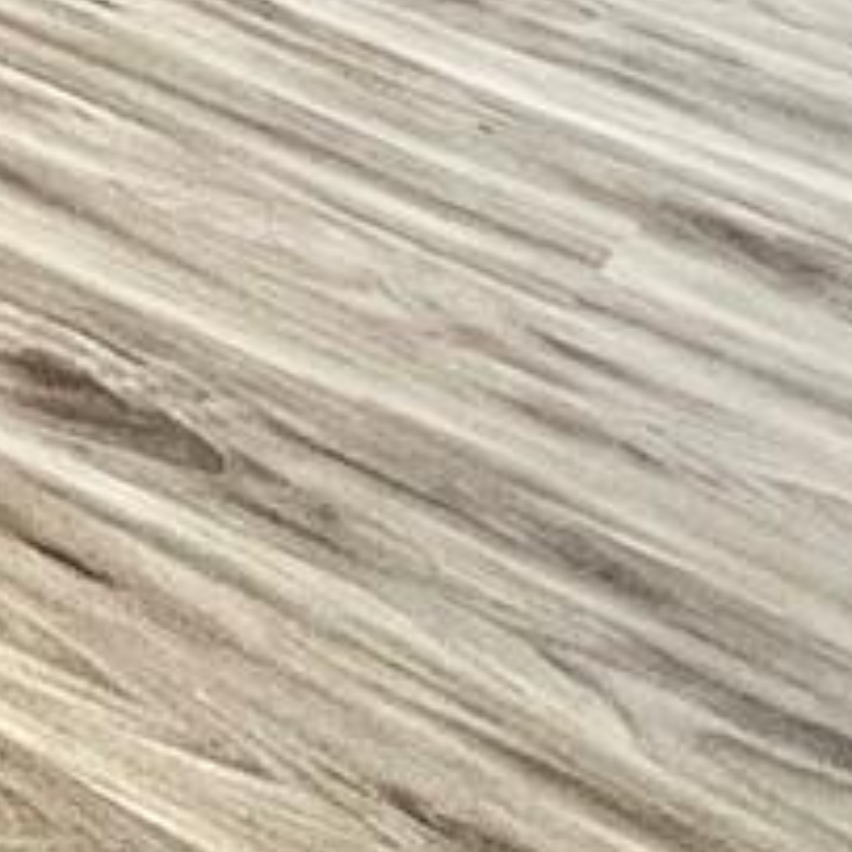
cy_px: -1947
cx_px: -697
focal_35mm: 116
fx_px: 3230
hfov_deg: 13.4
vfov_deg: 9.8
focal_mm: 1.57
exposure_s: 1/120
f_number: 1.8
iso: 160
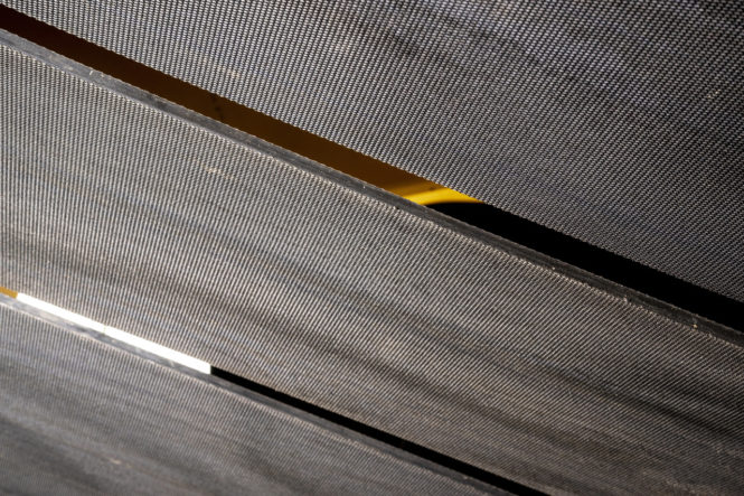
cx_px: 372
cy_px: 248
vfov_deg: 23.4
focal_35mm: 58
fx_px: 1198
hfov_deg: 34.5
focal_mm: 58
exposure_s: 1/8
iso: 500
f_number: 14
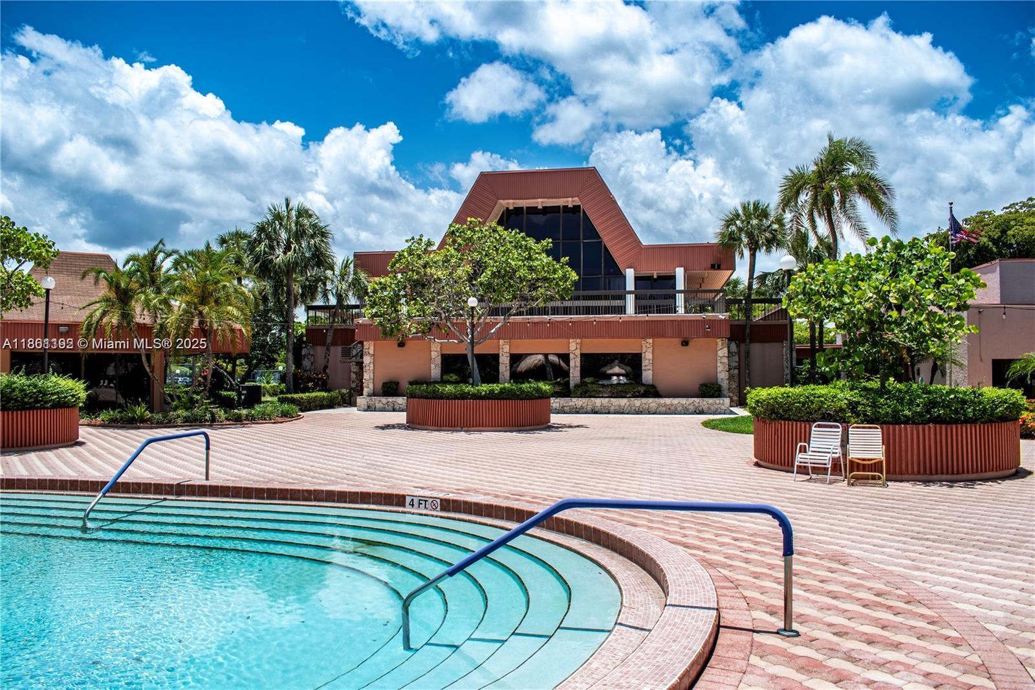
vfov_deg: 47.9
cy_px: 345
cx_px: 518
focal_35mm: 27
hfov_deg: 67.4
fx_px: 776
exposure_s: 1/2500
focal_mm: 18
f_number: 7.1
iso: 200
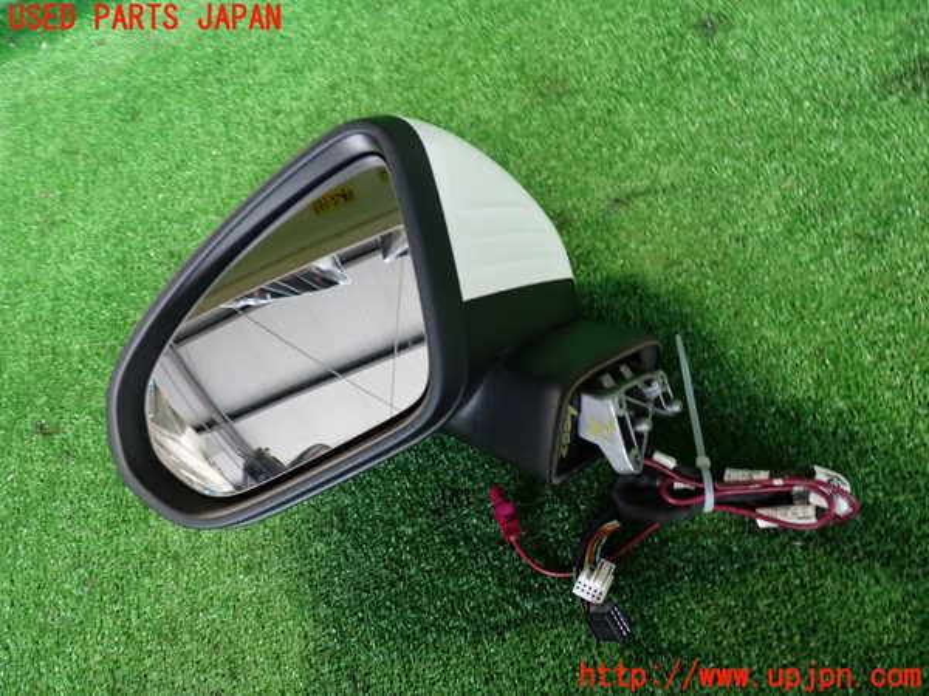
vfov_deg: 46.8
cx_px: 464
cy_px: 348
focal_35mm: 30
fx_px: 805
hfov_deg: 60.0
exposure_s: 1/30
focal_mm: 5.4
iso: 400
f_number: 2.3
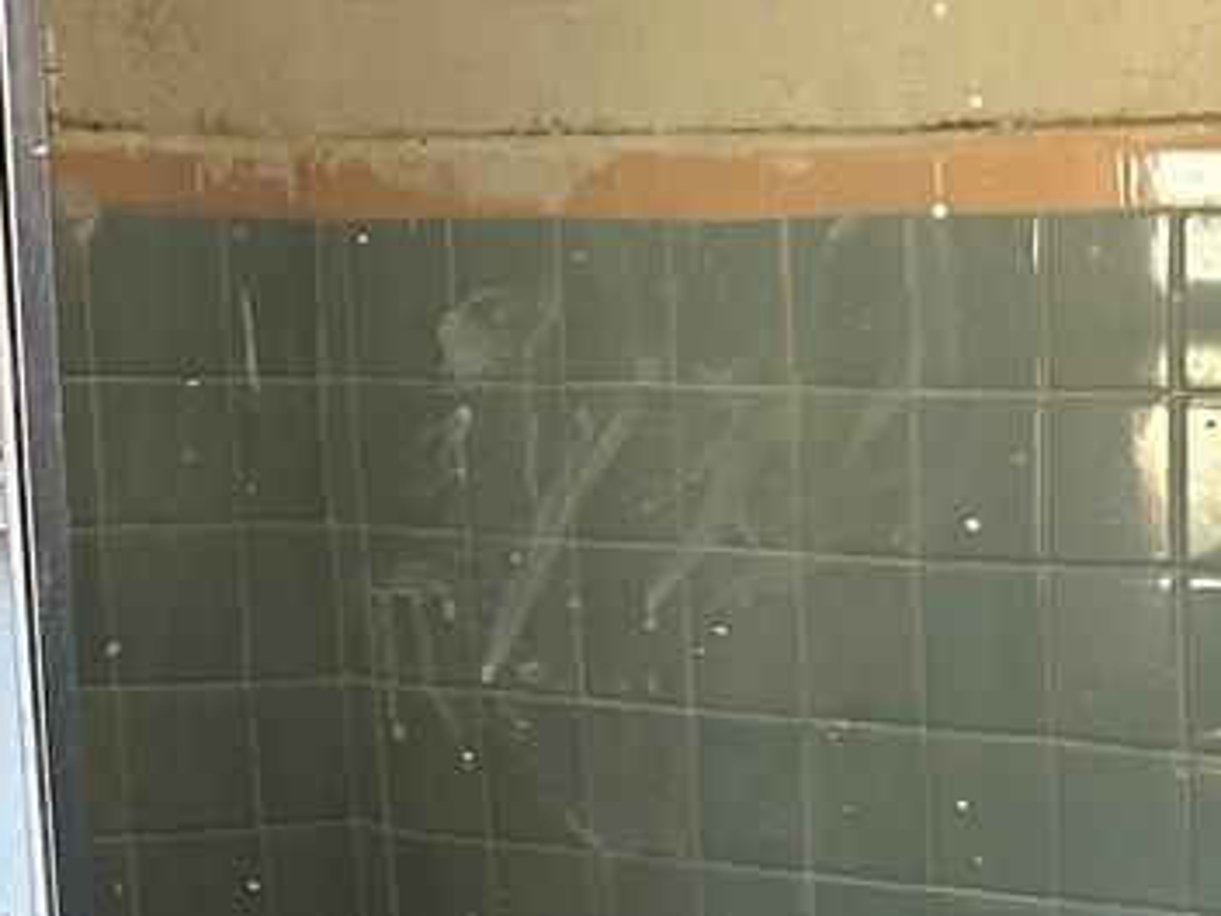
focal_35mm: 109
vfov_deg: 13.1
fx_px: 3845
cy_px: 1218
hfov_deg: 16.5
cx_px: 1814
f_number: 1.78
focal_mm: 6.86
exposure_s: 1/120
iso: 250
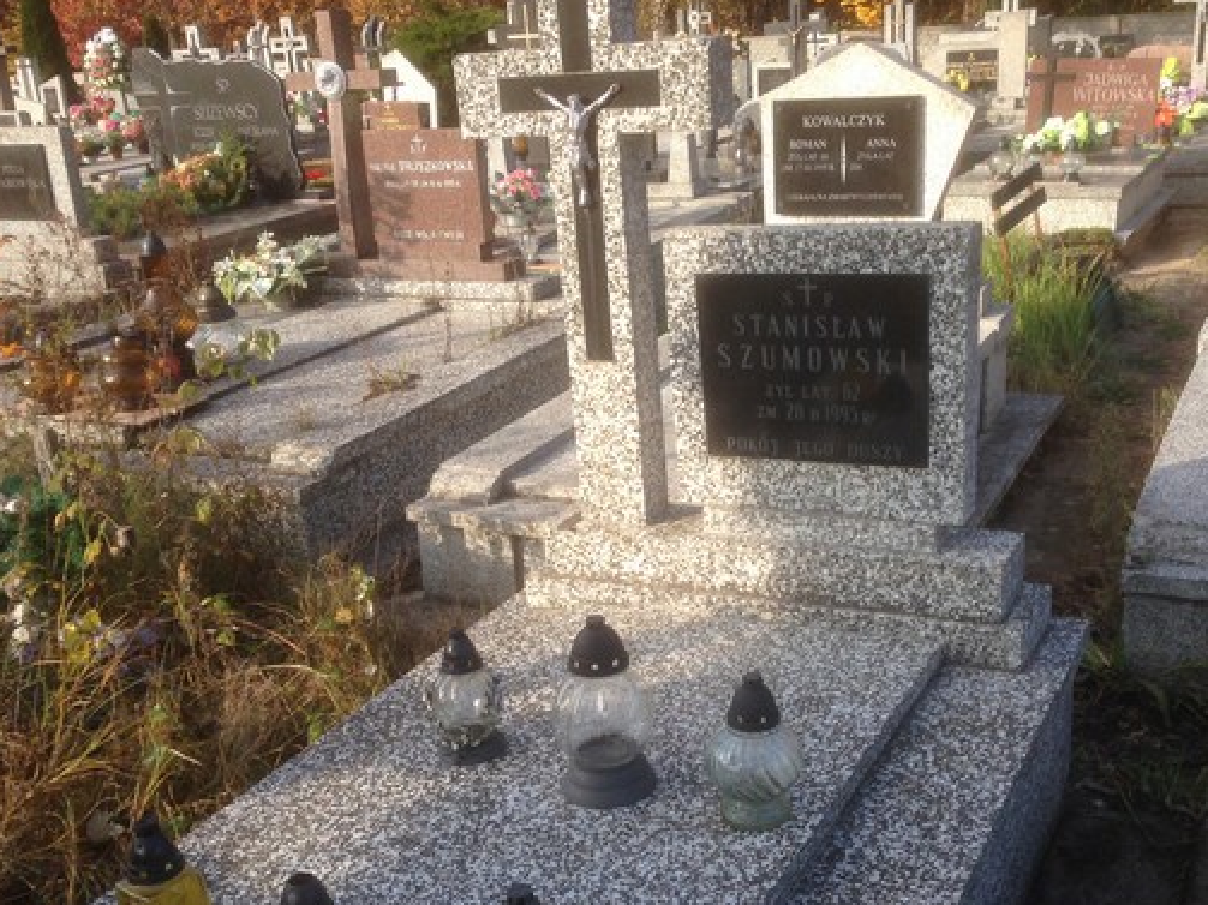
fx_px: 1465
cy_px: 552
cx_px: 641
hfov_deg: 44.8
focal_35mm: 42
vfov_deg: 34.2
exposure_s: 1/531
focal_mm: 4.12
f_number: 2.4
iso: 50
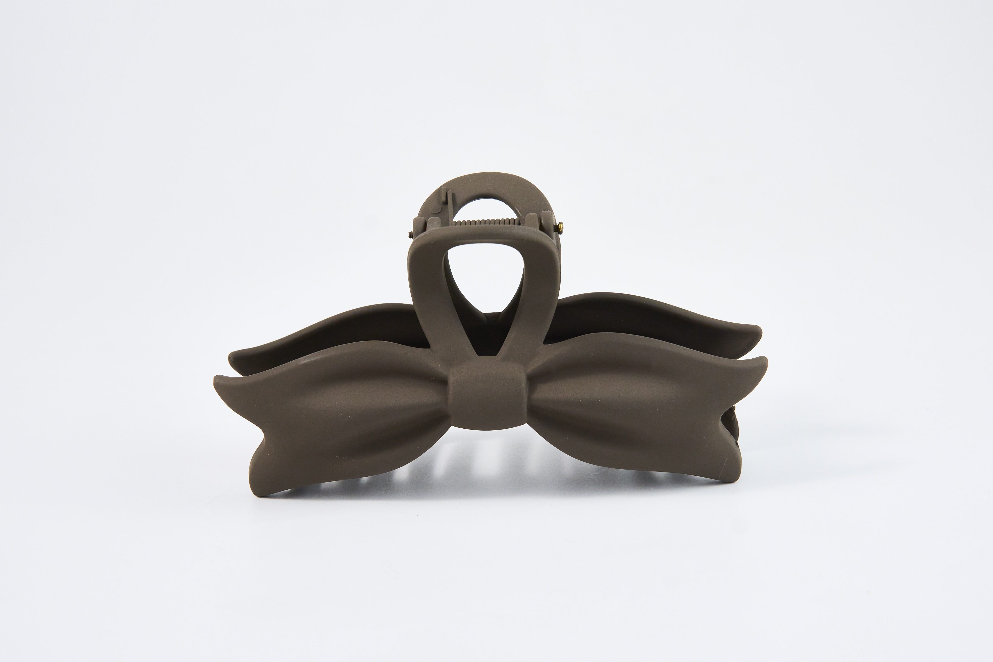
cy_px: 331
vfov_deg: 21.6
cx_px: 496
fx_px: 1738
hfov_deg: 31.9
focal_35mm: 63
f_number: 7.1
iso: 200
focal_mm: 42
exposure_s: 1/100
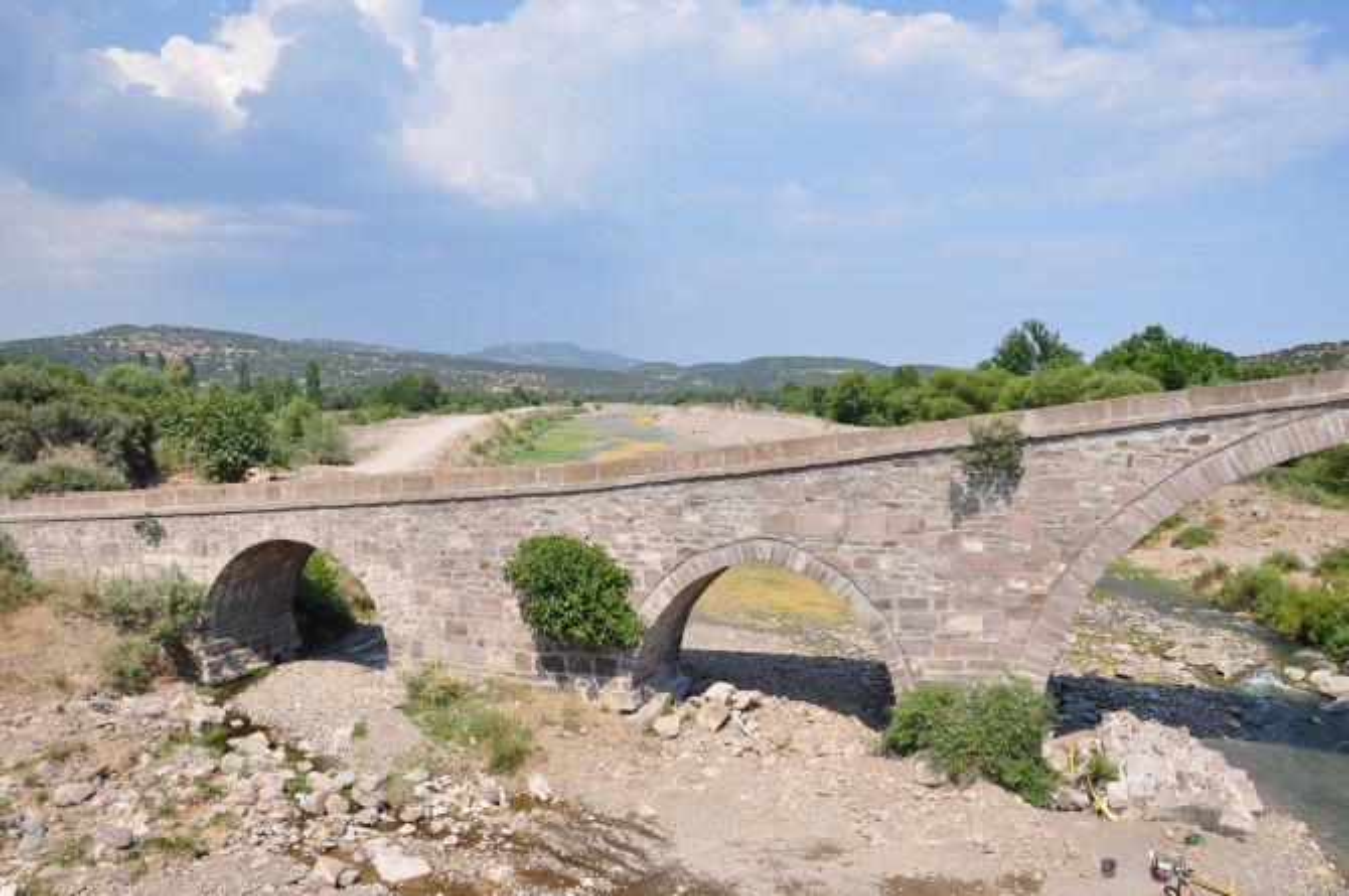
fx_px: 1011
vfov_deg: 47.8
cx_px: 674
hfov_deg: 67.4
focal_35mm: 27
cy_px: 448
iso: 200
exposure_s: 1/320
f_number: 10
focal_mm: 18
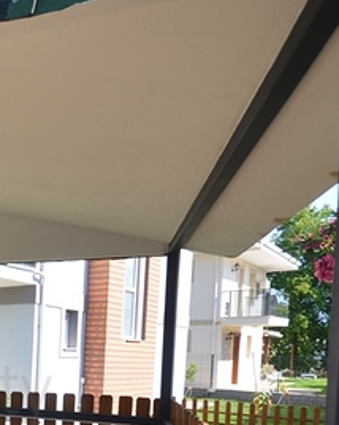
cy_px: 376
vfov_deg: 44.1
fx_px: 477
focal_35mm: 38
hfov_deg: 28.8
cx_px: -139
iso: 100
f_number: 6.3
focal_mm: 10
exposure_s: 1/125
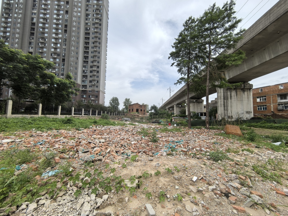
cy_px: 108
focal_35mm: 13
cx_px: 144
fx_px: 108
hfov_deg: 106.2
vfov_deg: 89.9
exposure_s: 1/1267
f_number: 2.2
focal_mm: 1.95
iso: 50
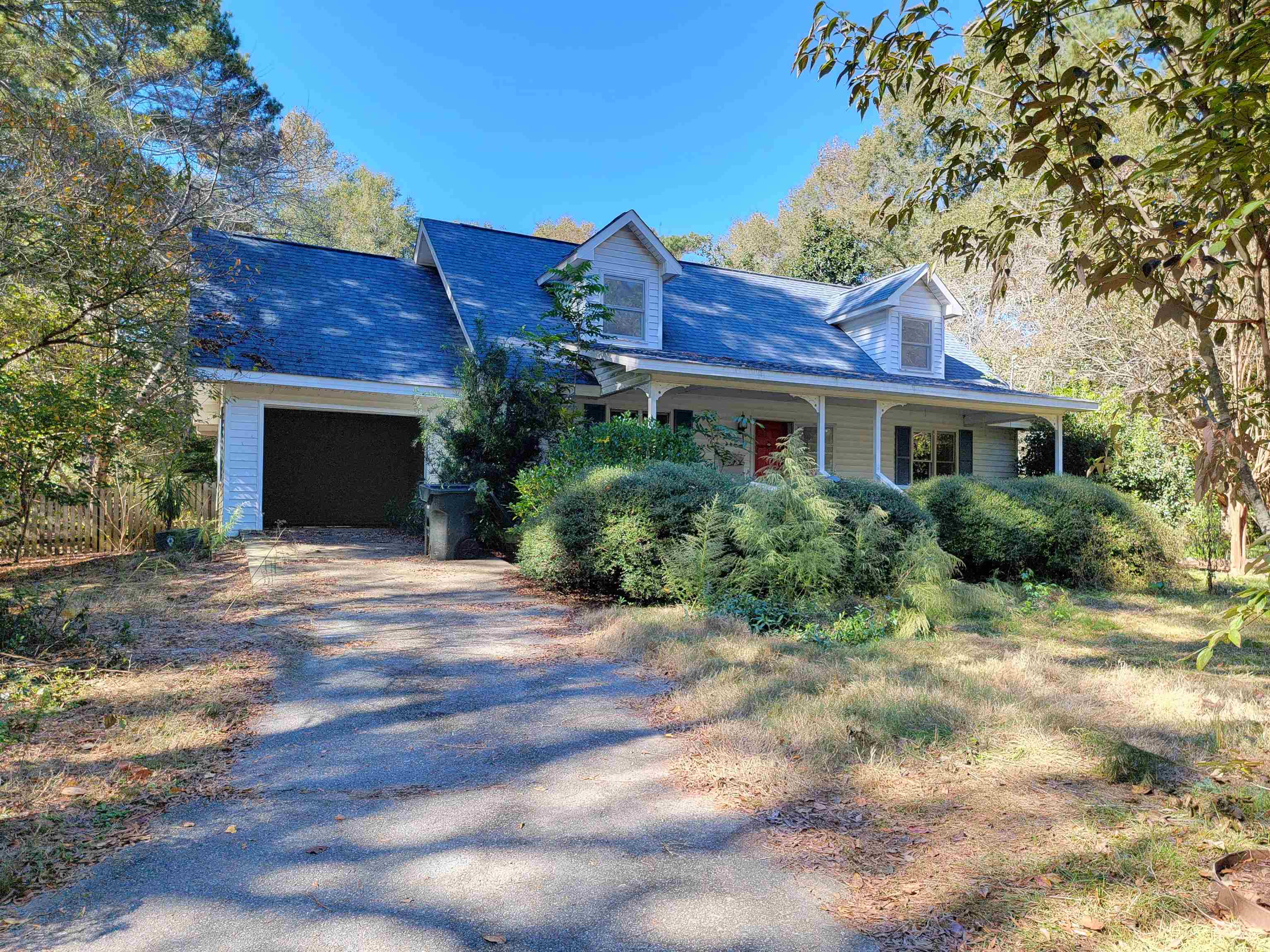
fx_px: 881
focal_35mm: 24
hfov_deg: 71.6
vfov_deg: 56.8
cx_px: 635
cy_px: 476
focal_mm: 6.7
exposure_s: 1/159
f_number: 1.8
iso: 16
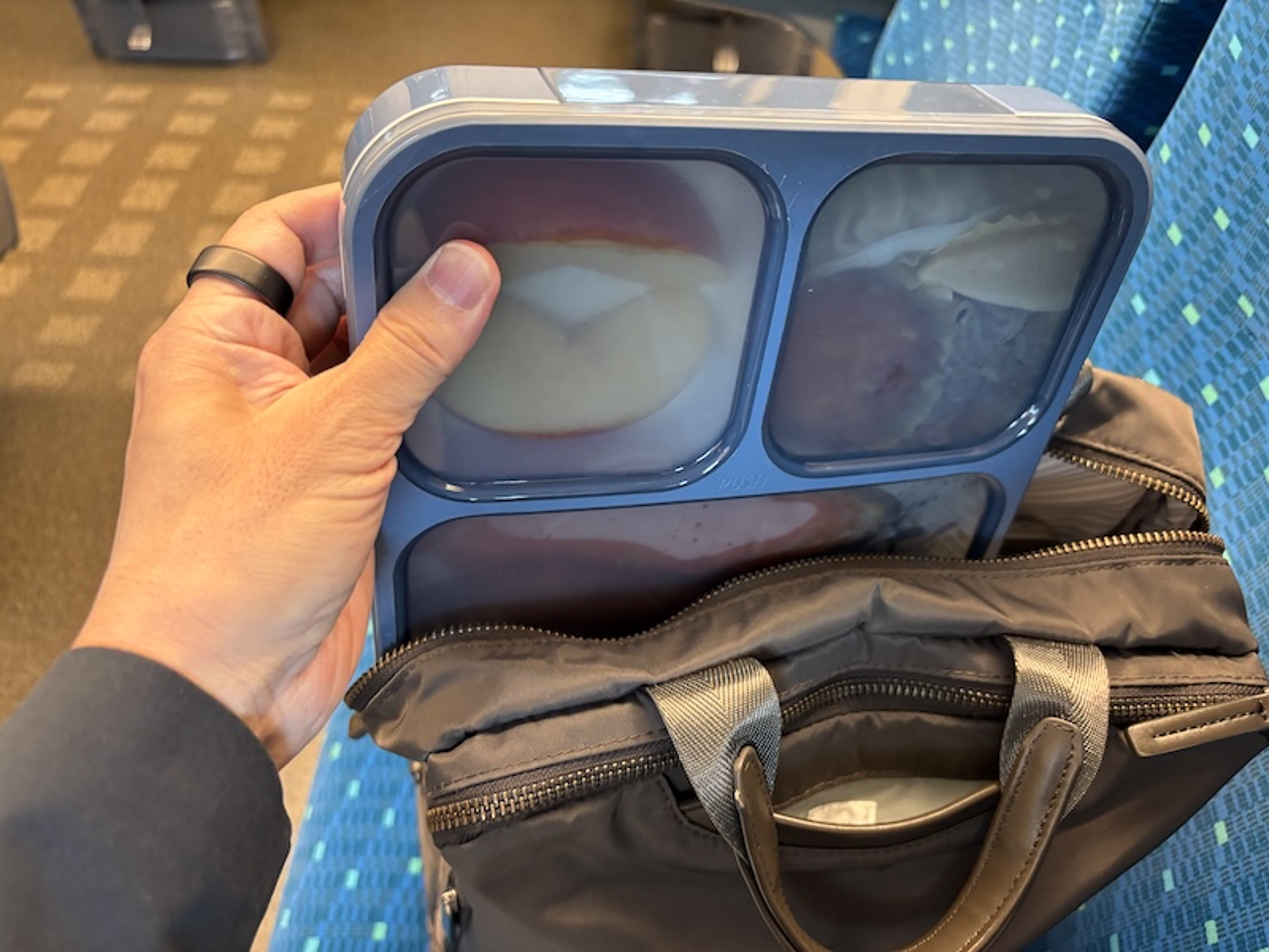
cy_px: 476
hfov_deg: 67.3
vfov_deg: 53.1
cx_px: 634
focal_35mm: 26
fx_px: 953
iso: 320
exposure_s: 1/60
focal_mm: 5.96
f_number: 1.6
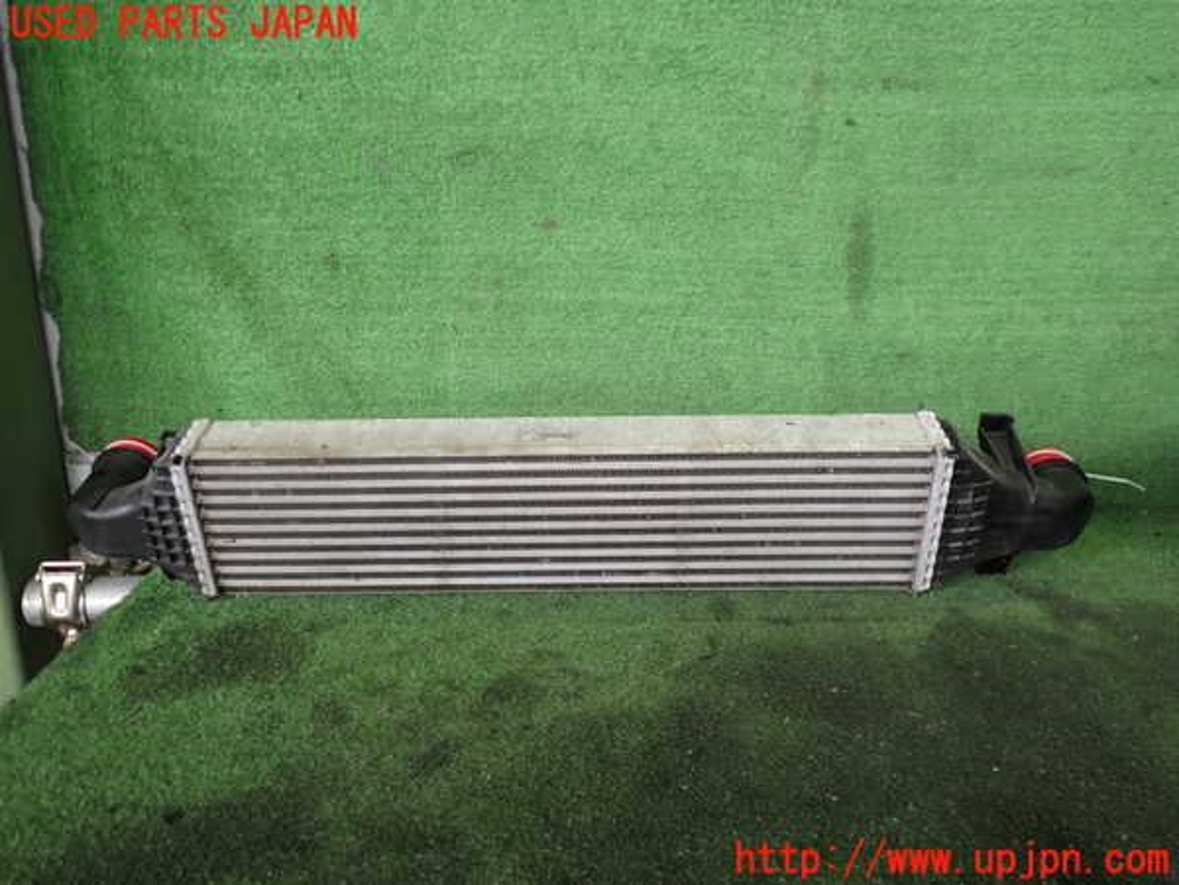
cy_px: 442
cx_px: 590
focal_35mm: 30
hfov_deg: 60.0
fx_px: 1022
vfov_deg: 46.8
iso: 200
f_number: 2.3
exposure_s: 1/60
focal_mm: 5.4
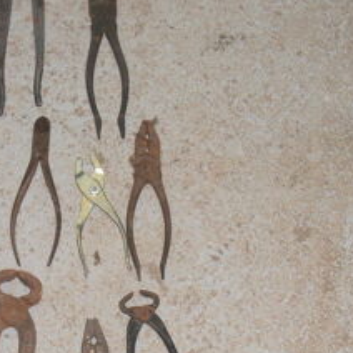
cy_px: 206
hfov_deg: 15.2
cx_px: 68
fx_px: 1315
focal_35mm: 114
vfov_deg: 15.3
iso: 125
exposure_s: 1/50
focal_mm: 10.04
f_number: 4.5
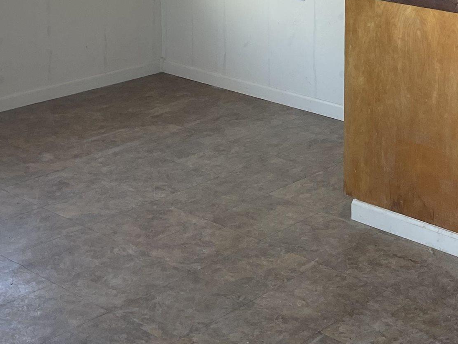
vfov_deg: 19.1
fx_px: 953
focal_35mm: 72
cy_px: -92
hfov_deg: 25.6
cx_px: 469
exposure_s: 1/121
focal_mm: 4.2
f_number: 1.6
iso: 80
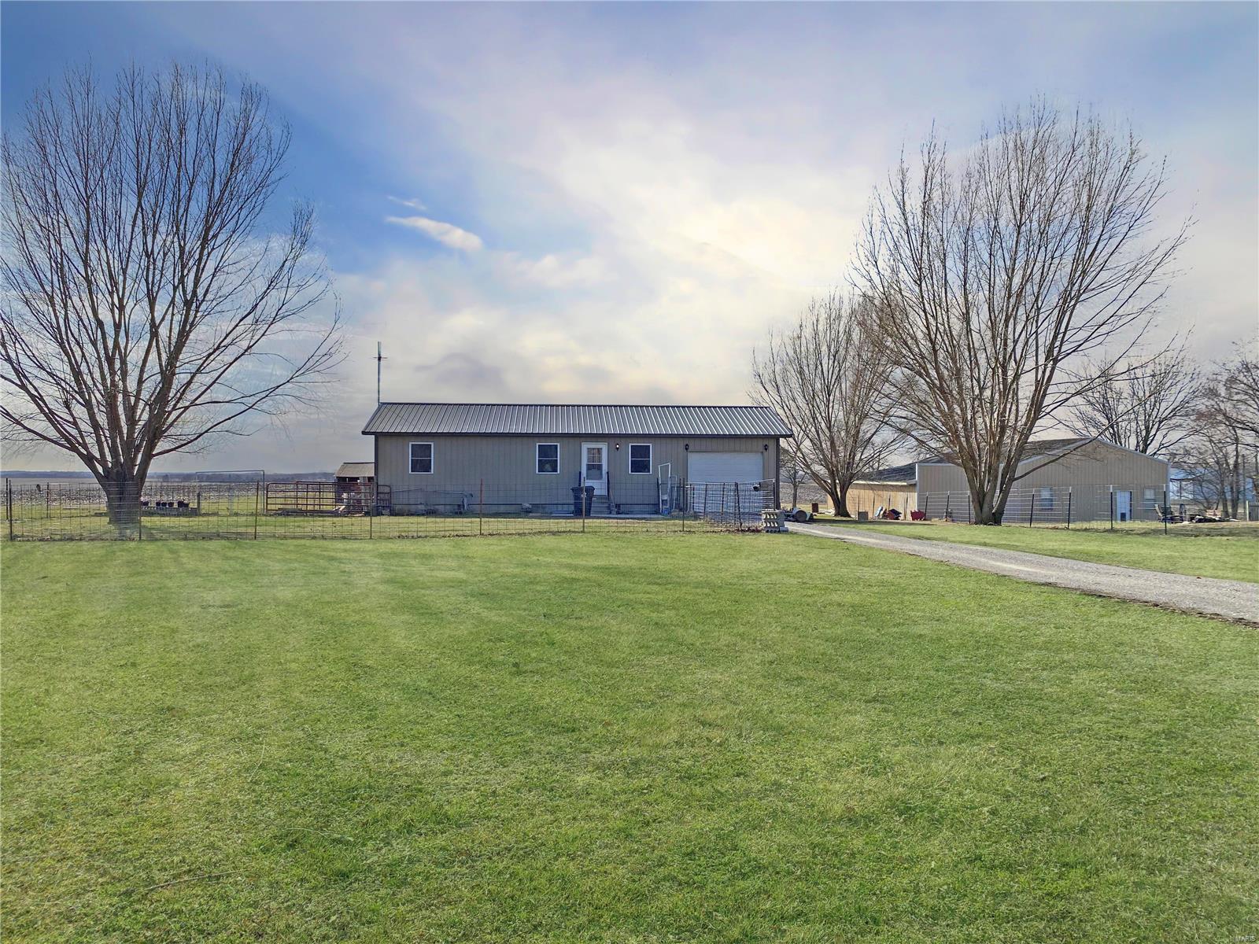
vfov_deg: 53.1
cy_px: 472
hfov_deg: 67.3
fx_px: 946
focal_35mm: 26
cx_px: 630
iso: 32
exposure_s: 1/6061
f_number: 1.8
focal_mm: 4.25
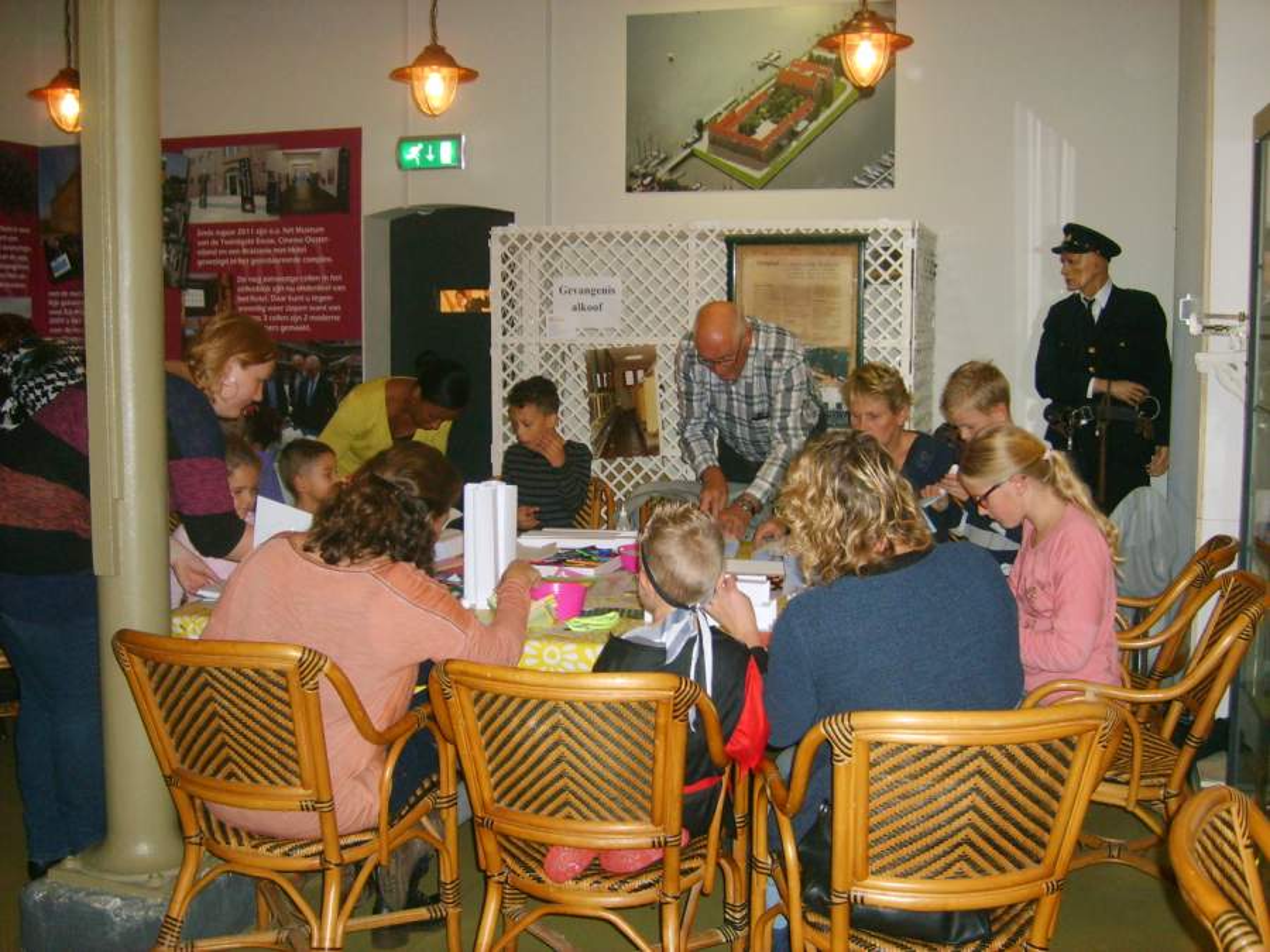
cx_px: 635
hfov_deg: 52.6
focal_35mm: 35
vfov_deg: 40.7
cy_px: 476
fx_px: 1284
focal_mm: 5.8
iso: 277
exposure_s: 1/30
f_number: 2.8
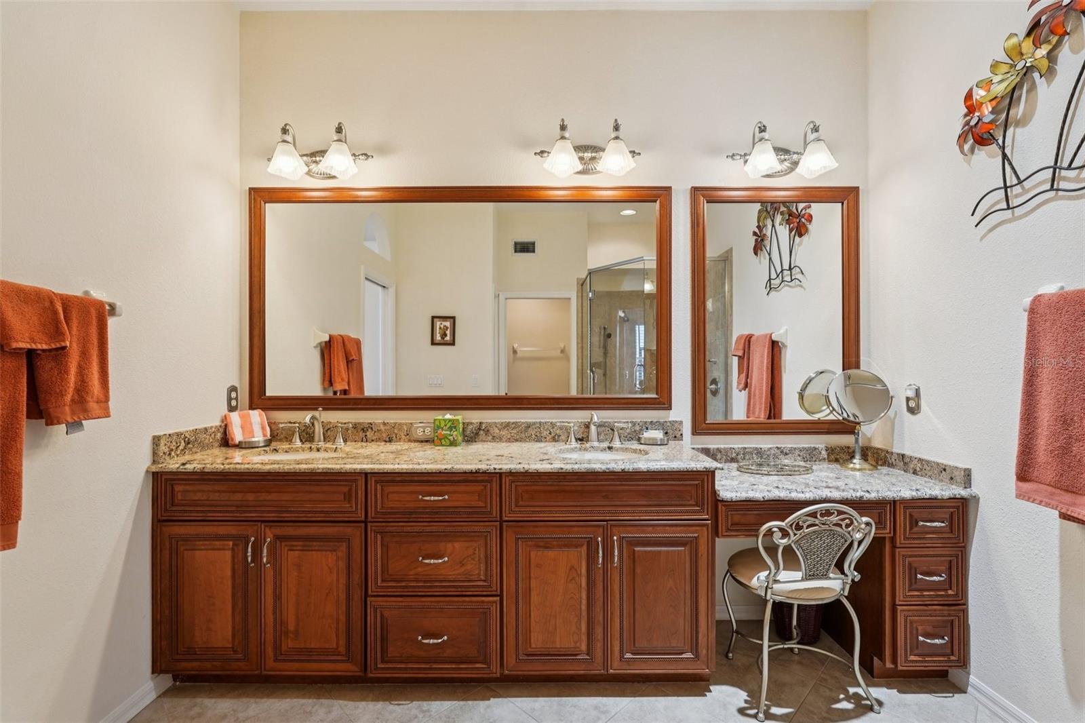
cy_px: 362
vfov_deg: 73.7
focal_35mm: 16
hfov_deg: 96.7
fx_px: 482
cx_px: 542
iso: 400
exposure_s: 1/13
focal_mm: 16
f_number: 8
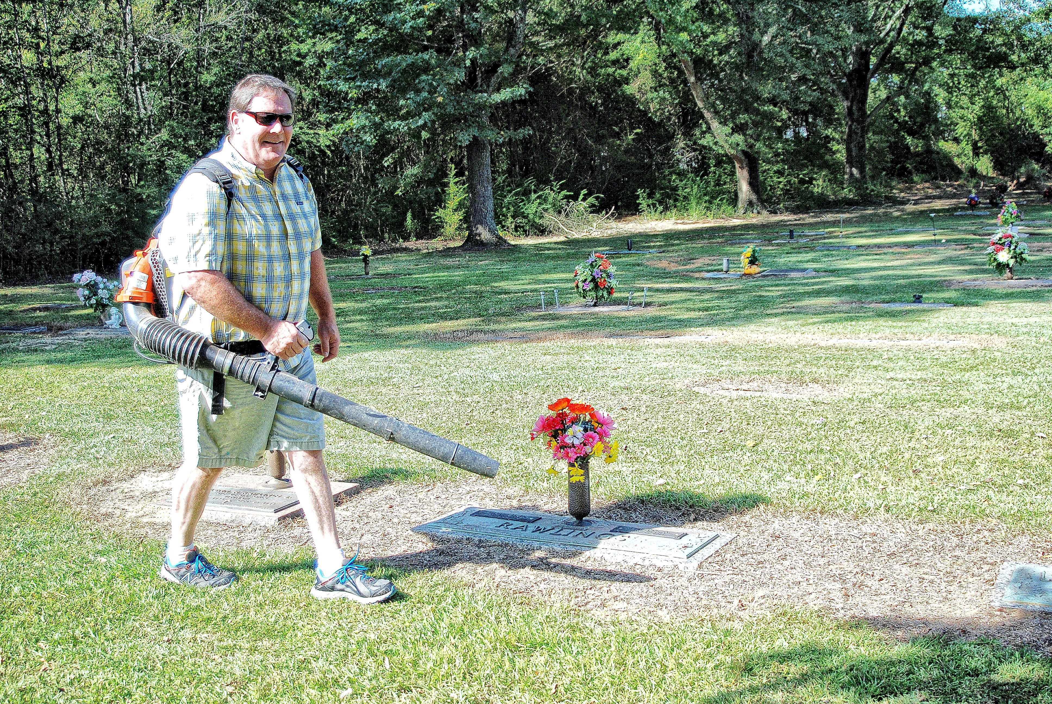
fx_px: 1229
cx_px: 526
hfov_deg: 46.3
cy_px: 352
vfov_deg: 32.0
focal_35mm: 42
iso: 180
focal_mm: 28
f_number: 3.5
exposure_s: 1/500
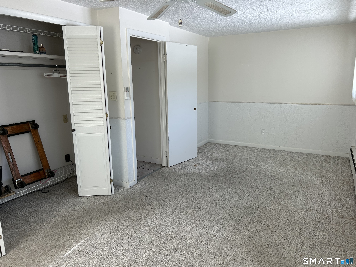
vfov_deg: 53.1
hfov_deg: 67.3
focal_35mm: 26
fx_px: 267
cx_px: 178
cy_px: 134
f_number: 1.5
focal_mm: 5.7
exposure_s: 1/121
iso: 40
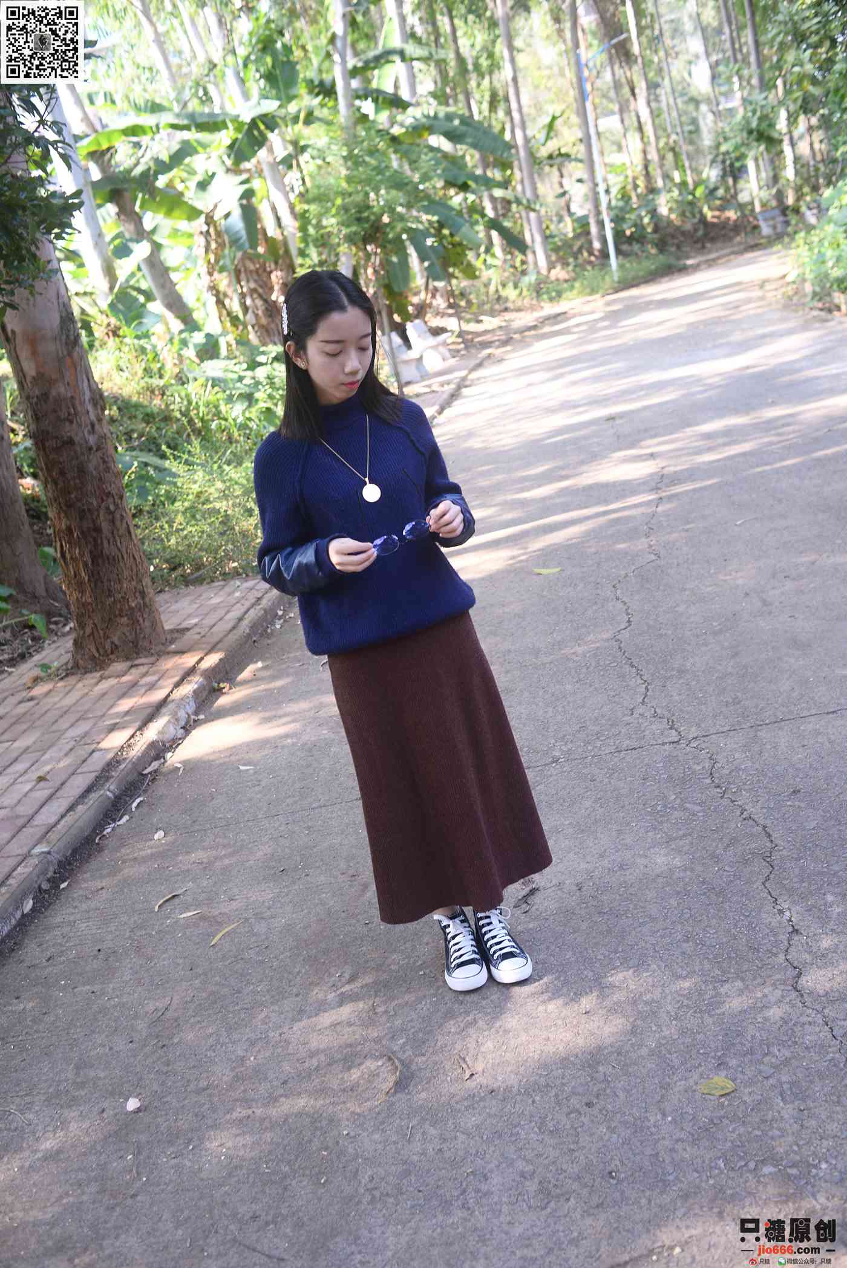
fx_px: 1234
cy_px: 634
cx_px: 424
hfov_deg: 37.9
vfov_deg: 54.4
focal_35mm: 35
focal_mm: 35
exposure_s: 1/30
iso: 100
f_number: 5.6
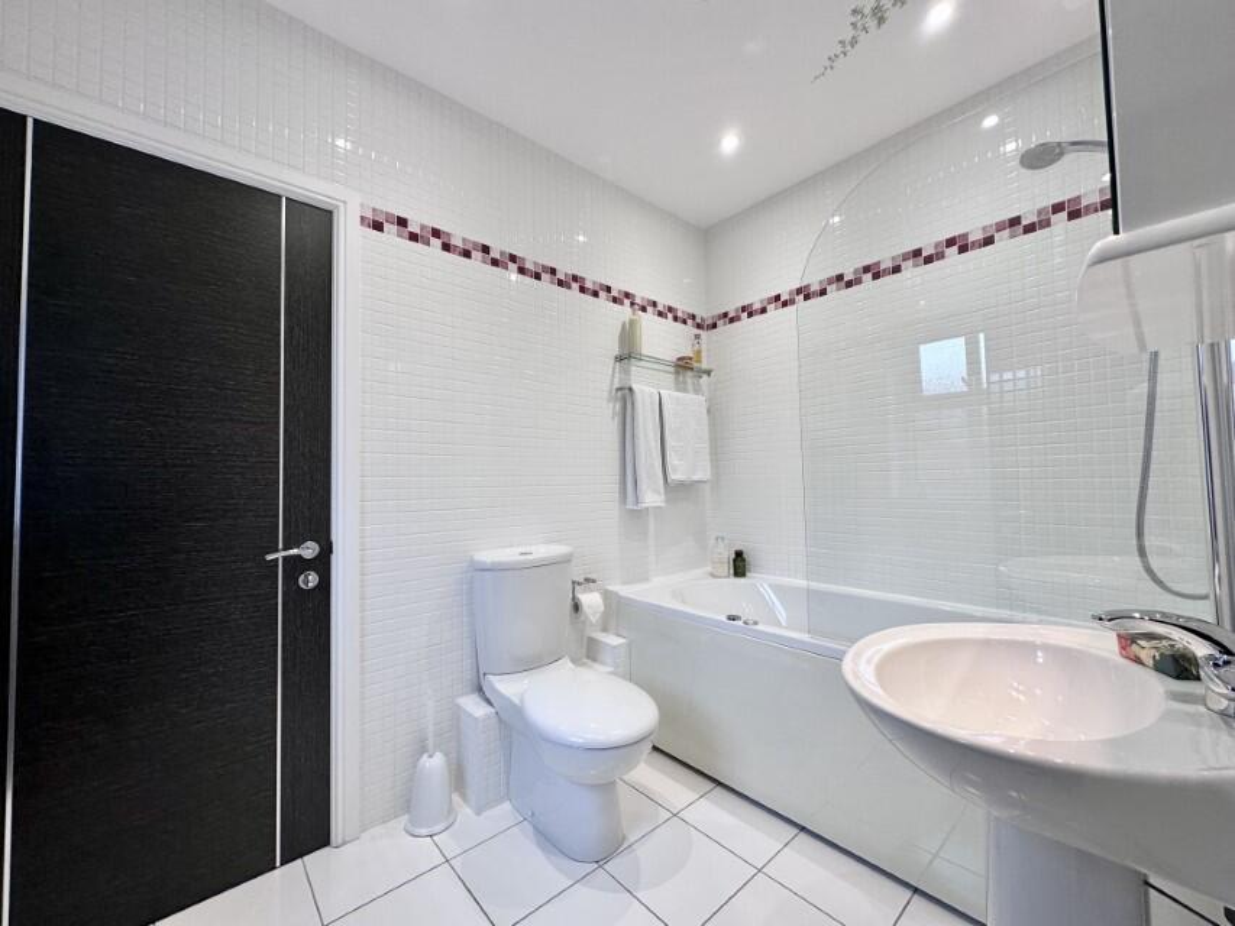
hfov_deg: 102.1
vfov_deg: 85.7
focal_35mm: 14
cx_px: 618
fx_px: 500
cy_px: 463
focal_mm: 2.22
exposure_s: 1/100
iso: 80
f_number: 2.2
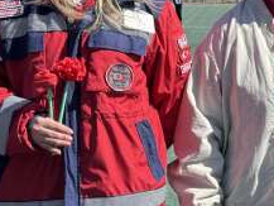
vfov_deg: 9.6
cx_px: 407
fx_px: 1228
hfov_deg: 12.2
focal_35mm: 155
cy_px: 116
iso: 64
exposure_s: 1/4049
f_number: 1.78
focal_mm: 6.76
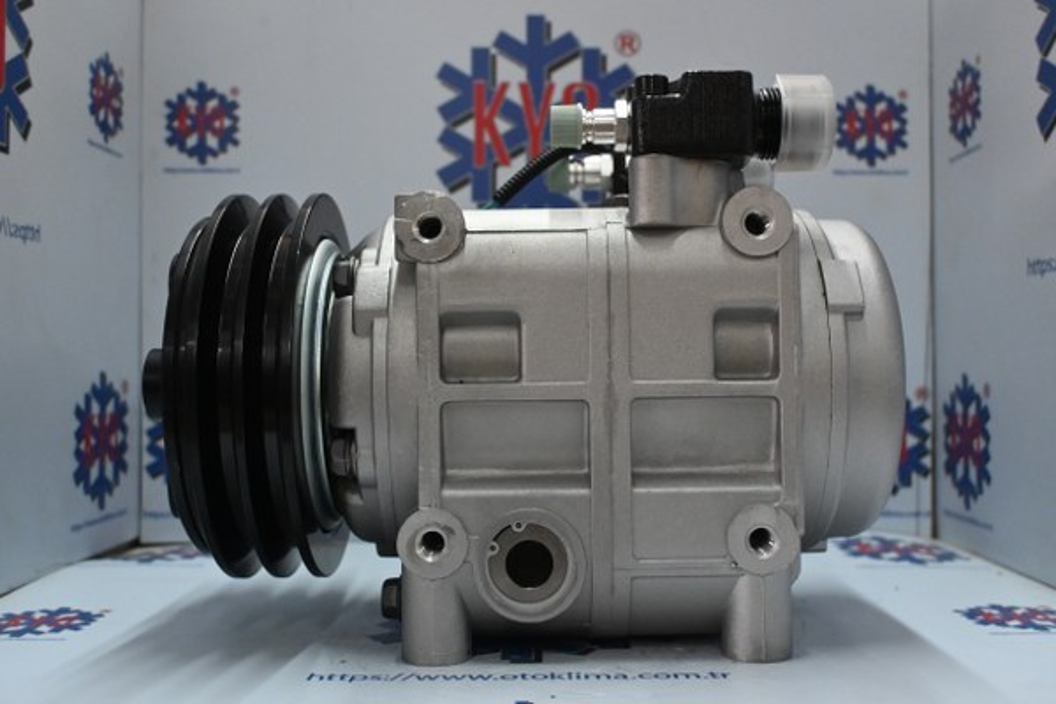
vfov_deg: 36.9
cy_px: 352
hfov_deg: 53.1
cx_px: 528
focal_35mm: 36
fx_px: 1056
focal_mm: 24
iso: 2800
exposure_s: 1/125
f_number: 4.2
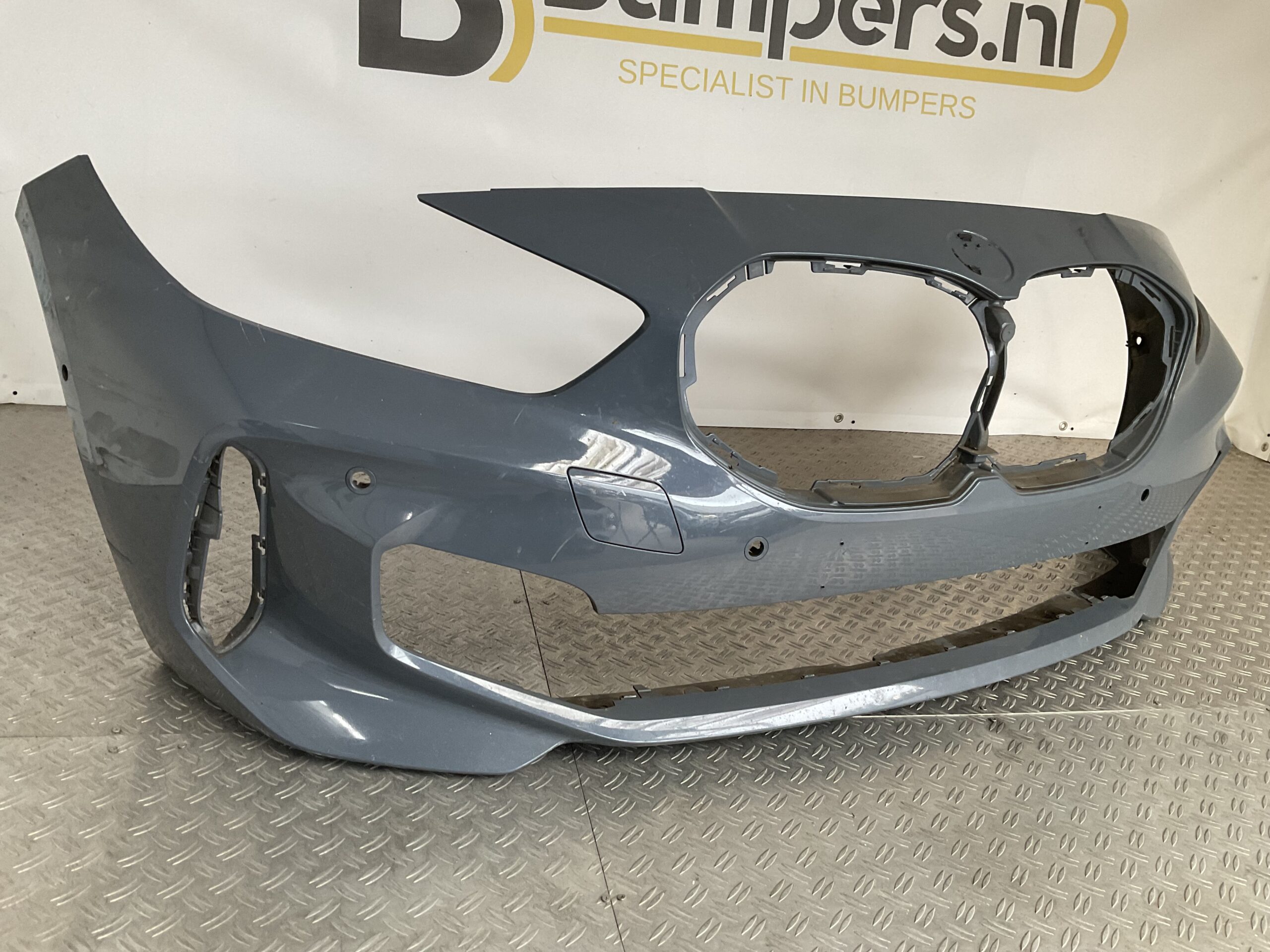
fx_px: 1064
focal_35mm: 29
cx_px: 635
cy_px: 476
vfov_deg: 48.2
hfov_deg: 61.7
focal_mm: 3
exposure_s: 1/50
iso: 80
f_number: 1.8
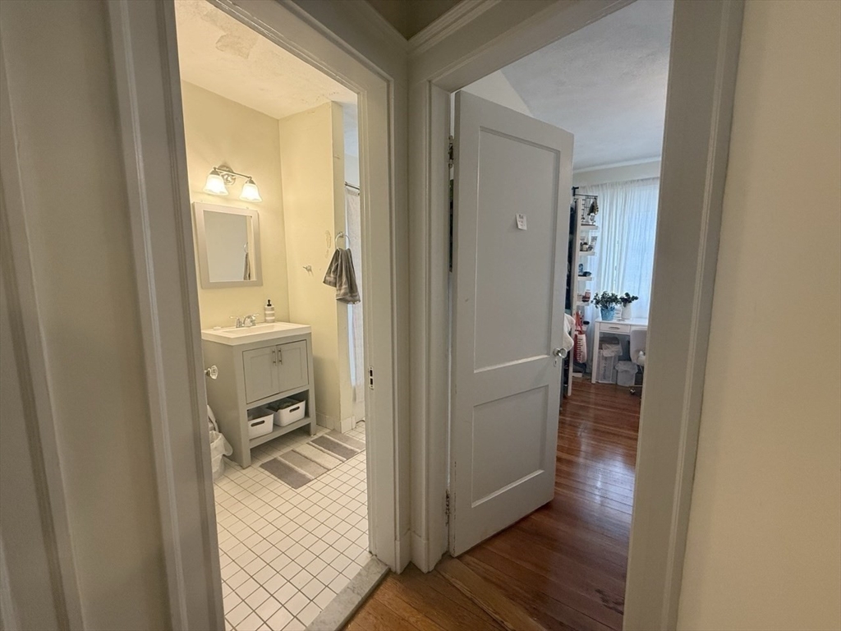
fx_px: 340
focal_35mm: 14
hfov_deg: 102.1
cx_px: 420
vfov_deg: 85.7
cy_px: 316
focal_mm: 2.22
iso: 250
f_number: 2.2
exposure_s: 1/60
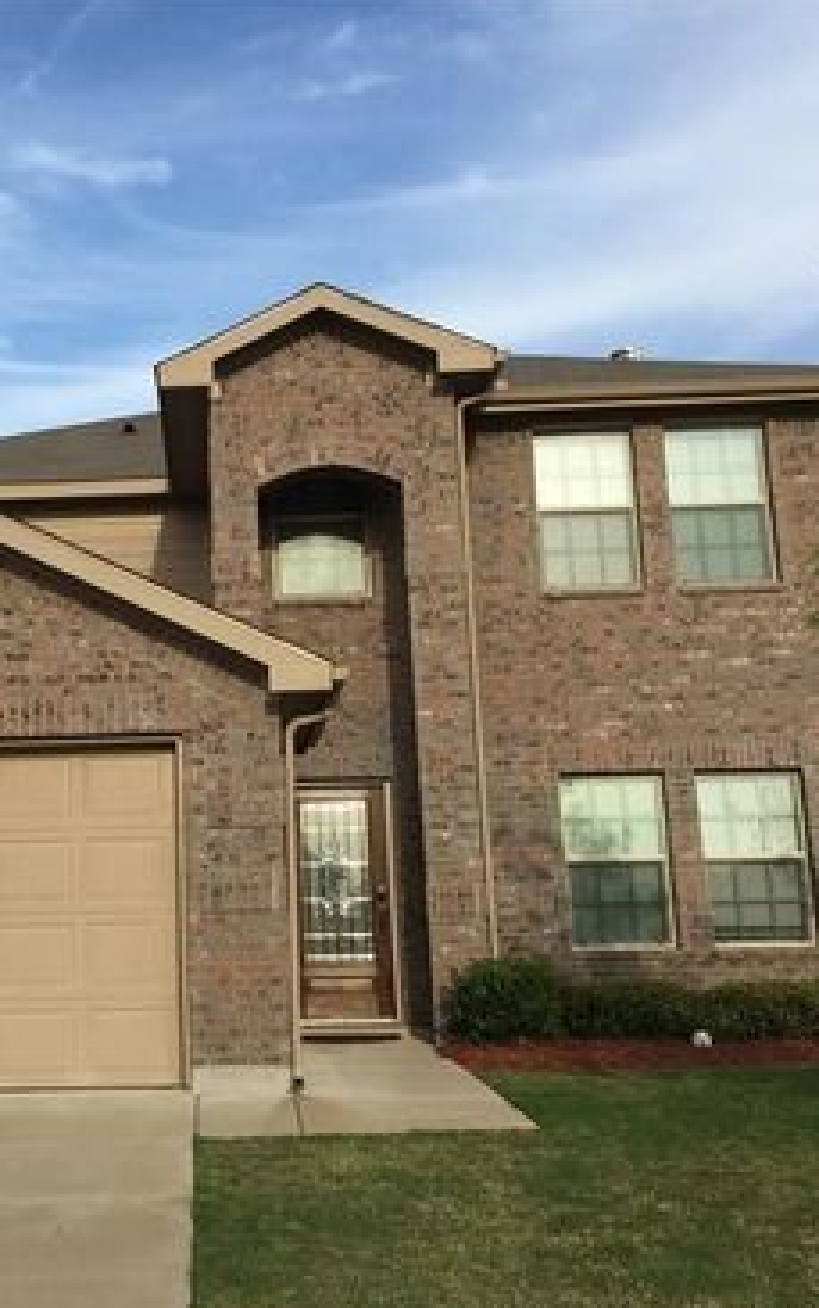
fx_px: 1499
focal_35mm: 42
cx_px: 150
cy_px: 659
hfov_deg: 29.8
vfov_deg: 47.2
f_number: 2.2
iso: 32
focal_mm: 4.15
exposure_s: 1/1522
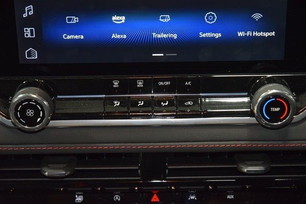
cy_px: 102
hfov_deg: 19.5
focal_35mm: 105
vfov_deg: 13.0
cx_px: 153
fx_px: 893
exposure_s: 1/40
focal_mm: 70
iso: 2000
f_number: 4.5
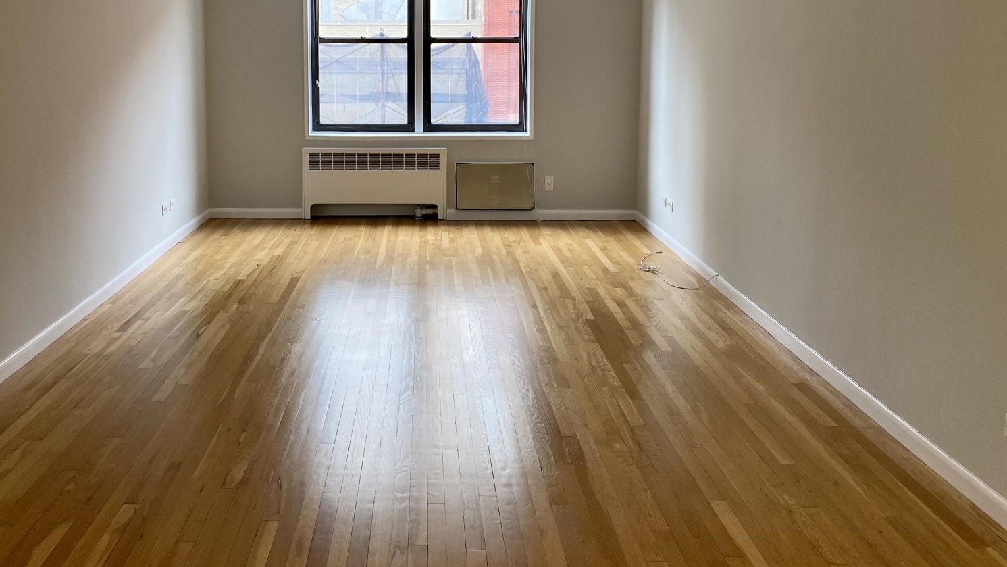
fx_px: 935
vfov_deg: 32.9
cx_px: 406
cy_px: 127
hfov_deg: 56.2
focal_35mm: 35
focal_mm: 4.25
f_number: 1.8
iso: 64
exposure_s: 1/60
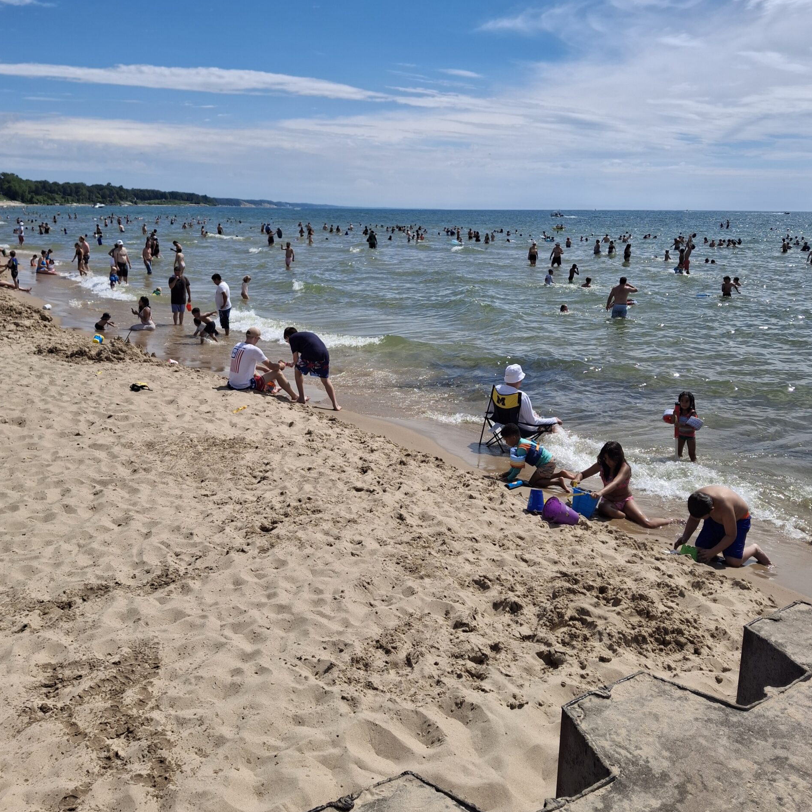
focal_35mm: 30
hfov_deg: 54.0
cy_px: 359
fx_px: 796
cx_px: 412
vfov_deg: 53.9
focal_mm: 4.69
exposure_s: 1/2304
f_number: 1.8
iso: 25
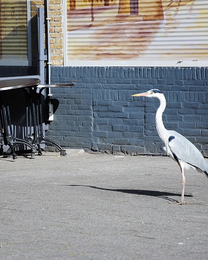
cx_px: 93
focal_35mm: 223
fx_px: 1714
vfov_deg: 8.7
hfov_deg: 6.9
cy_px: 130
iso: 110
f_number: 5.6
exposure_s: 1/500
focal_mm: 105
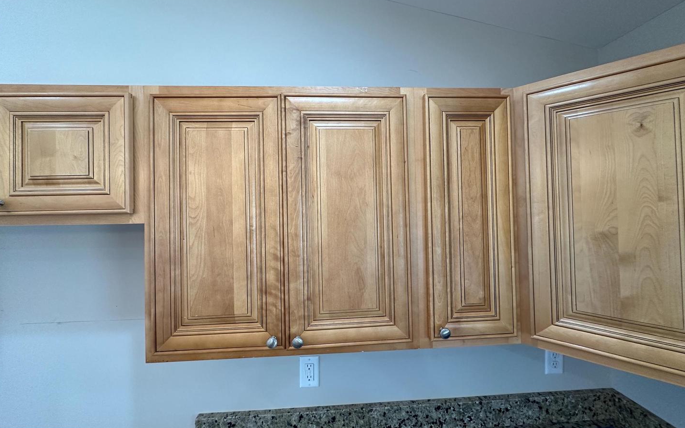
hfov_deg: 101.5
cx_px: 341
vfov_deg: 74.7
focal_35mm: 15
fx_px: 280
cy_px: 199
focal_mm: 2.22
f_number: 2.2
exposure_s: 1/120
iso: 200
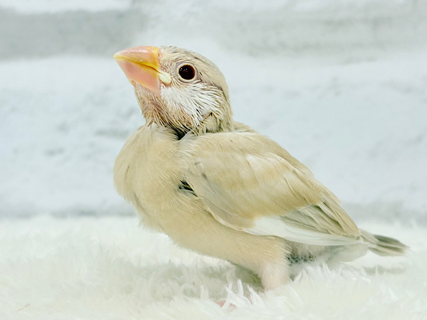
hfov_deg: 36.8
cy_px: 160
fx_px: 641
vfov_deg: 28.0
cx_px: 214
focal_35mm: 52
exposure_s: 1/50
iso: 32
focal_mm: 5.96
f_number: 1.6
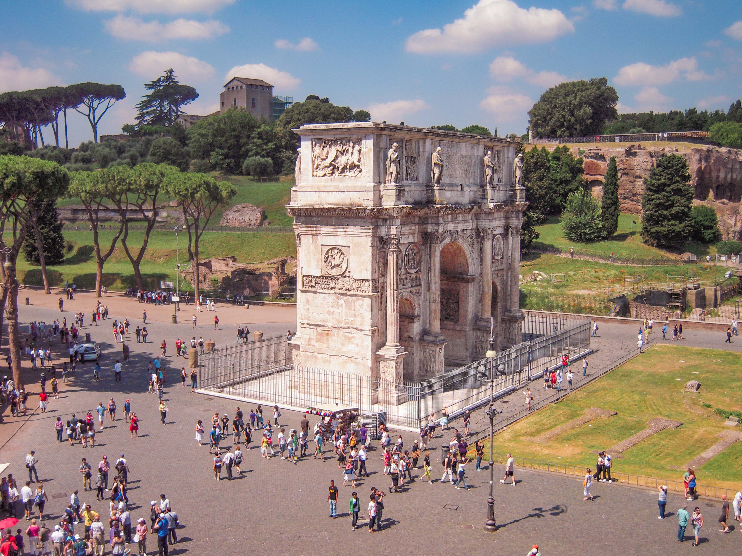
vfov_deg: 35.1
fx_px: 879
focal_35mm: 41
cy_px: 278
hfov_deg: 45.8
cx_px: 371
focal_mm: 7.3
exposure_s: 1/320
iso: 100
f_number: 6.4
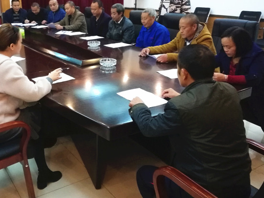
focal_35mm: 39
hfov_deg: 46.6
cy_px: 66
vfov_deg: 36.4
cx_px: 76
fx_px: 297
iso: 640
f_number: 2.2
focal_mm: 3.81
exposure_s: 1/14.3
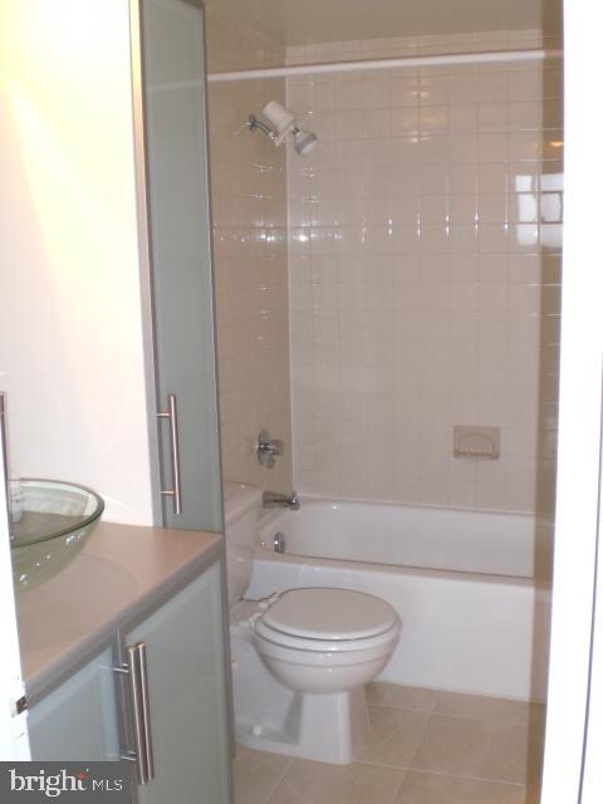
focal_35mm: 38
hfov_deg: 37.7
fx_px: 883
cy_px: 402
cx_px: 302
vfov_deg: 49.0
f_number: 3.1
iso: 200
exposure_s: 1/60
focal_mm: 6.3
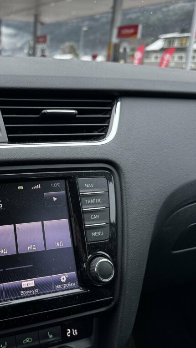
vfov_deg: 56.6
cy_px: 174
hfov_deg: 31.4
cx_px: 4
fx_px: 324
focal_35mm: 35
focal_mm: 6.76
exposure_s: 1/64
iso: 200
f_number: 1.78
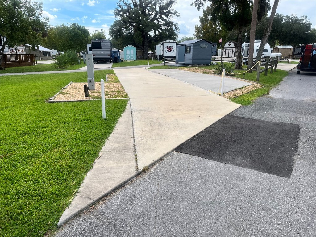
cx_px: 158
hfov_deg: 67.3
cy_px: 118
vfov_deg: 53.1
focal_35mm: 26
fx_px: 237
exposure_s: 1/2571
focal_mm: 5.1
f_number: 1.6
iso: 50
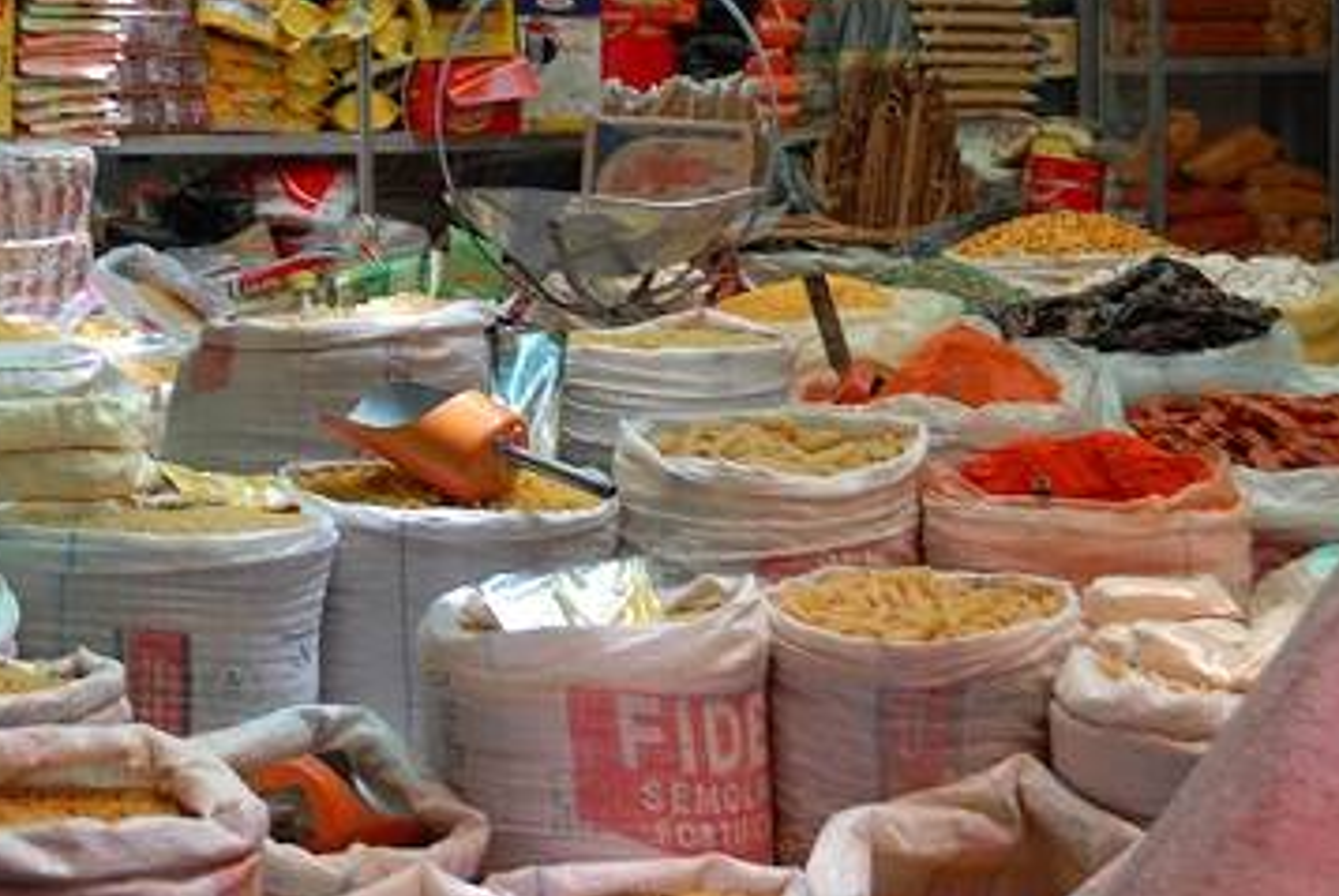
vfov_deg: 10.6
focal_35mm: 129
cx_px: 671
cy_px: 264
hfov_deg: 15.9
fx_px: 4804
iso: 200
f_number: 4.8
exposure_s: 1/60
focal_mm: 50
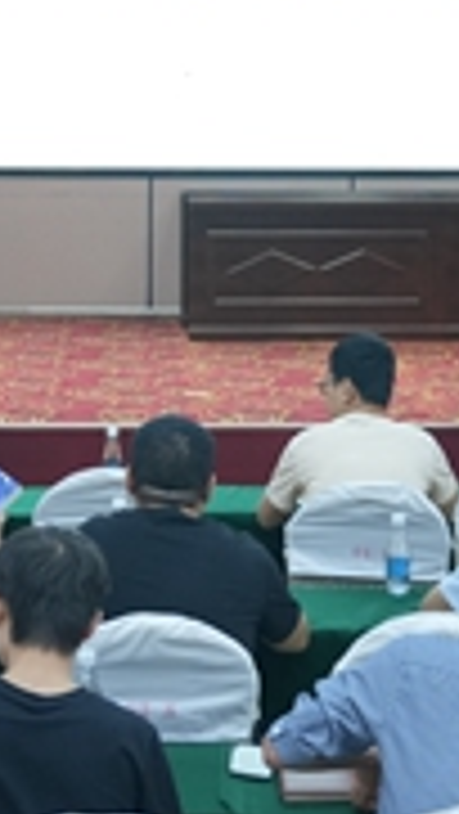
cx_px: 252
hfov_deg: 11.7
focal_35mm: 104
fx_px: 2247
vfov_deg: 20.4
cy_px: 207
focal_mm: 30
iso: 2500
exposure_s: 1/80
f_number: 6.3
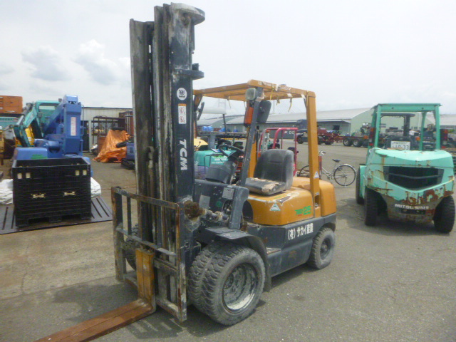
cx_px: 228
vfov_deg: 54.9
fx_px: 329
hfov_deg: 69.4
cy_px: 171
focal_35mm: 25
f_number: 9
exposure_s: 1/800
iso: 400
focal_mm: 4.5
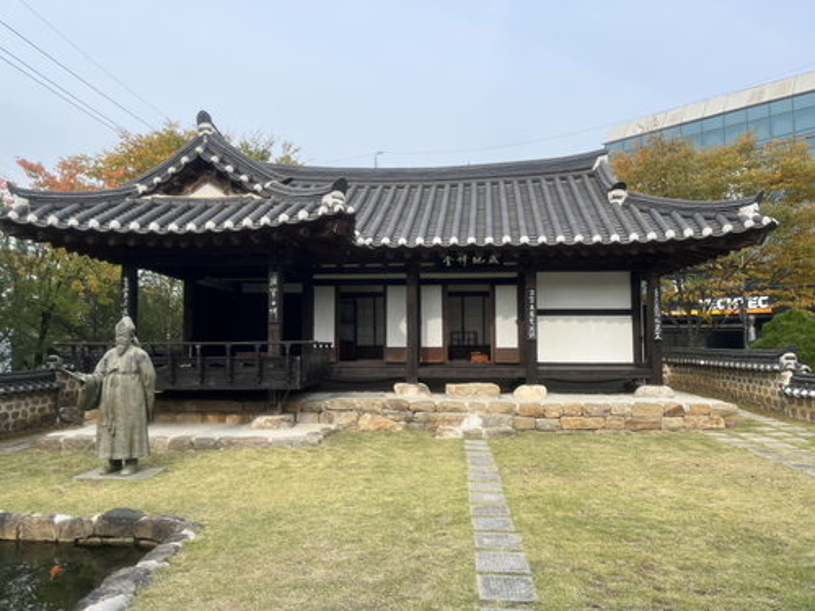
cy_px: 306
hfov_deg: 67.3
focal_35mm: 26
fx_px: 612
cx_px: 408
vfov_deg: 53.1
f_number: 1.6
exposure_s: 1/1175
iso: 50
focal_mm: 5.1
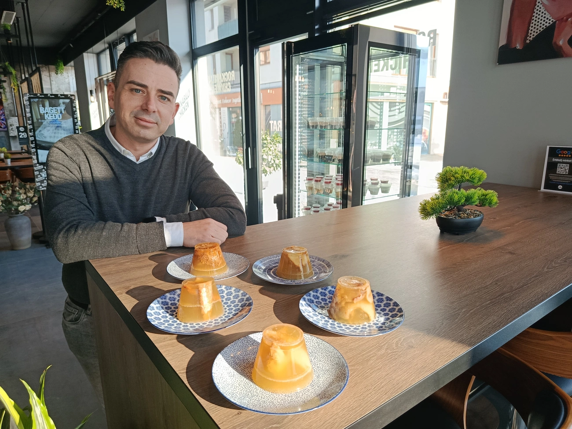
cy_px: 214
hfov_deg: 71.6
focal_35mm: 24
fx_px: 397
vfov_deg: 56.8
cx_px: 286
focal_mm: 5.24
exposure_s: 1/100
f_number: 1.7
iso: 163
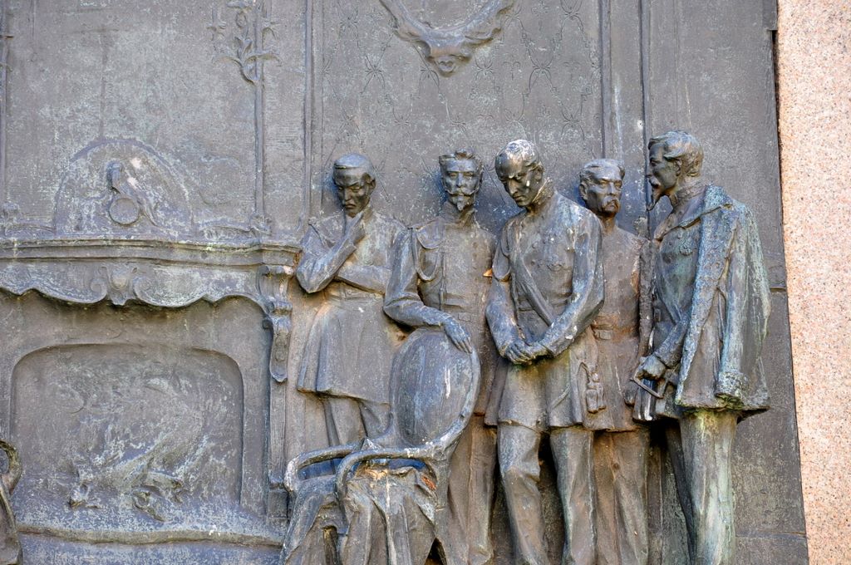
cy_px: 282
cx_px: 426
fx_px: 3718
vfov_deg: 8.7
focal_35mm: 158
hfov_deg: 13.1
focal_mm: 105
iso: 400
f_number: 8
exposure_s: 1/50
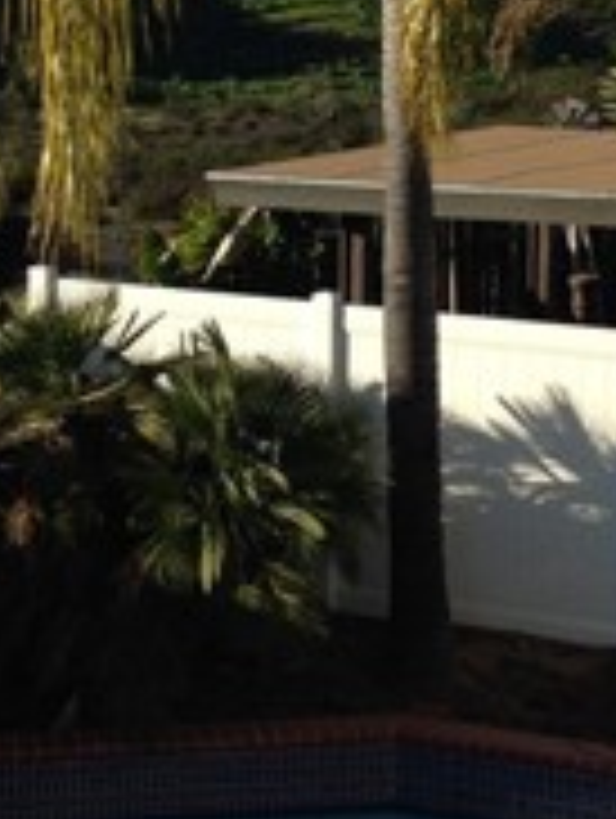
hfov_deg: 12.8
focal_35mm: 116
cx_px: 360
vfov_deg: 16.8
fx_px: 2746
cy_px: 153
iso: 50
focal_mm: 4.12
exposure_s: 1/1261
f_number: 2.4
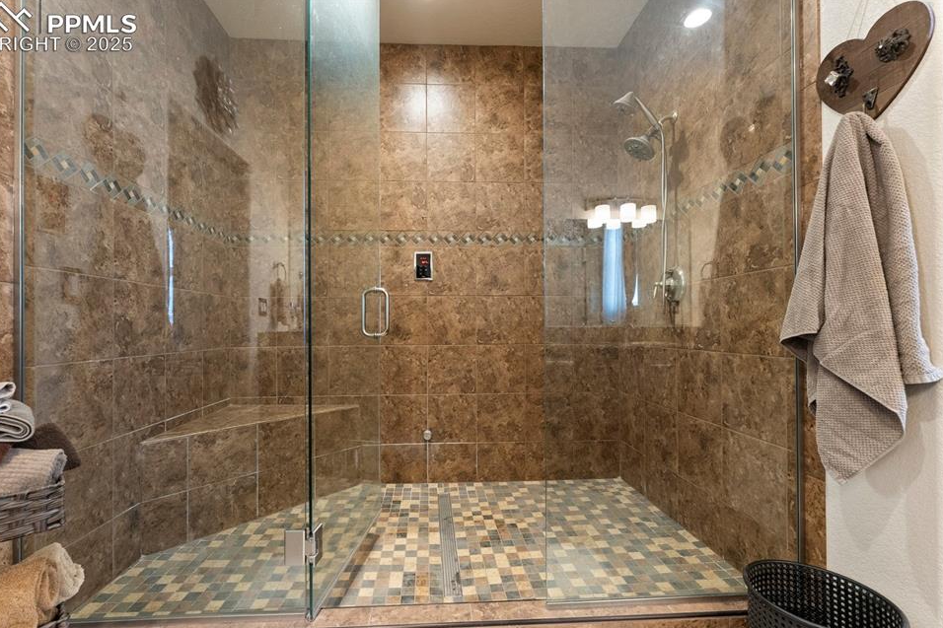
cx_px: 444
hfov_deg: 100.3
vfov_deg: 77.2
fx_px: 393
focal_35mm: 15
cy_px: 334
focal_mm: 14
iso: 400
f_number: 9
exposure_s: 1/4
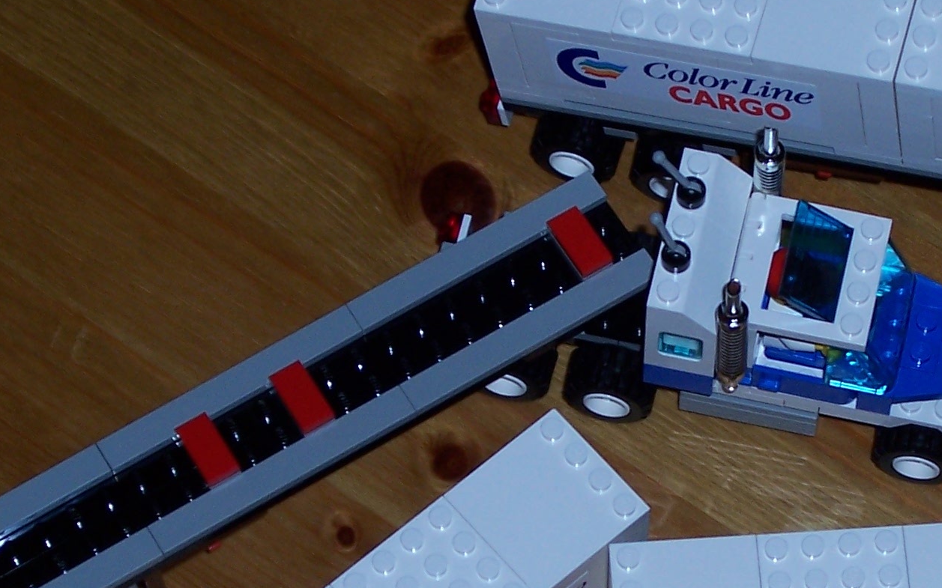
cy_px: 466
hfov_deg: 15.2
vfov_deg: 9.5
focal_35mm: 137
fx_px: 3516
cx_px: 632
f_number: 4
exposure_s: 1/90
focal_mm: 10.8
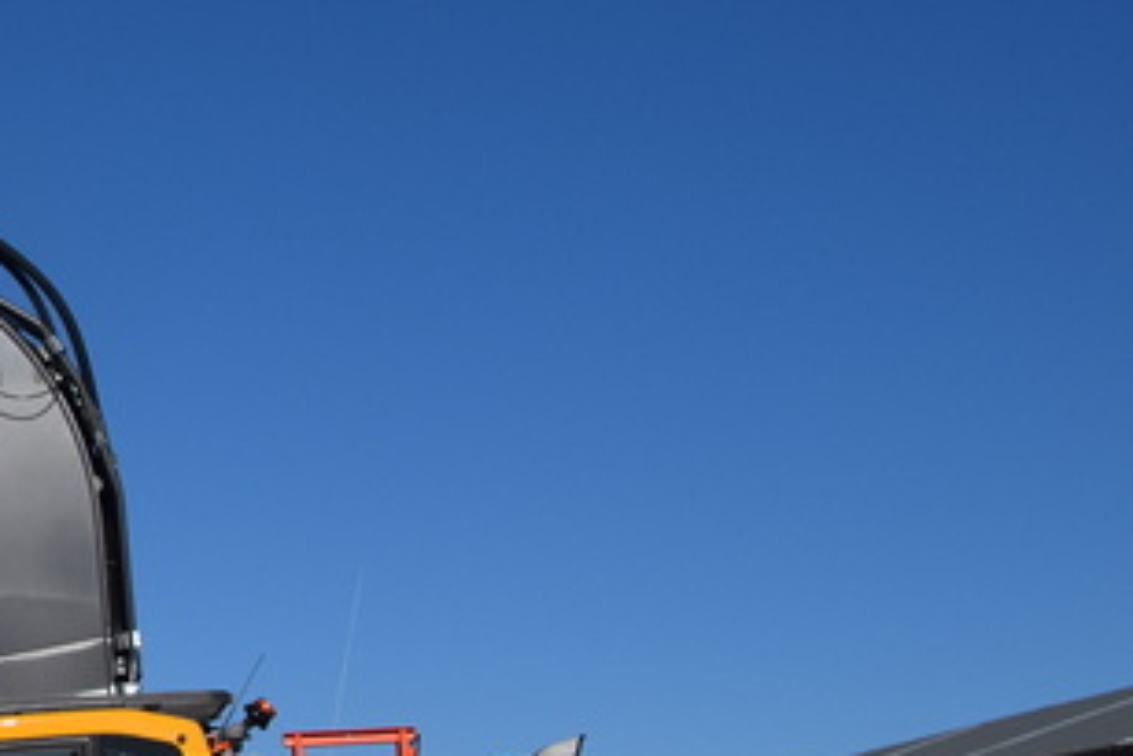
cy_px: 404
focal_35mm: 88
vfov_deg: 15.5
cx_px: -388
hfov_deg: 20.8
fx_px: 2771
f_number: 8
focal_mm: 18
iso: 360
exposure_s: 1/2000
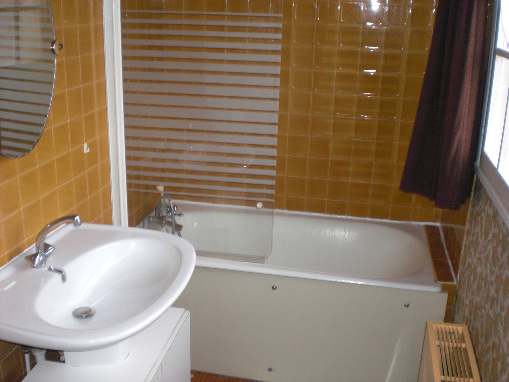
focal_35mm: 38
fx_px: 559
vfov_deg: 37.7
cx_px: 254
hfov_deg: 49.0
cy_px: 191
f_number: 3.1
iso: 200
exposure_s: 1/60
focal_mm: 6.3
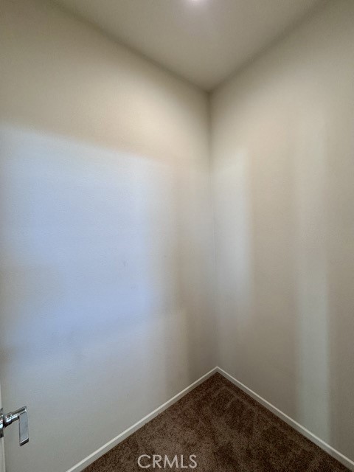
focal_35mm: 14
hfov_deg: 85.7
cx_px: 177
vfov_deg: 102.1
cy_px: 236
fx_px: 191
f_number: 2.2
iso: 200
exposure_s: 1/120
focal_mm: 2.22
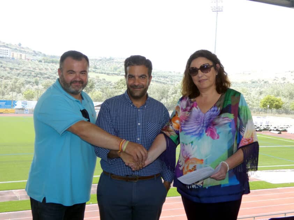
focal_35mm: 48
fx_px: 408
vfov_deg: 30.3
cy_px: 110
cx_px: 147
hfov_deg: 39.7
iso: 80
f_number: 3.8
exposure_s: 1/125
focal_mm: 8.6
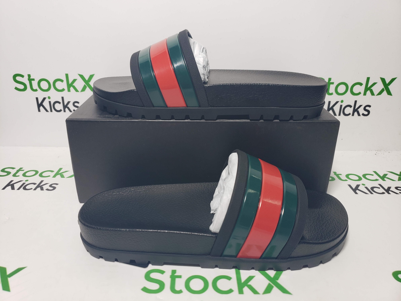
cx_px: 200
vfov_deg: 53.1
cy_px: 150
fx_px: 301
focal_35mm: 26
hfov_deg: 67.3
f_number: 1.5
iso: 50
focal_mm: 4.3
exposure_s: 1/245
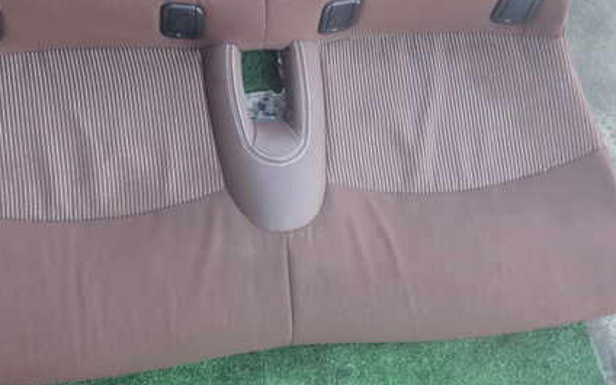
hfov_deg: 44.1
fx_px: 755
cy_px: 182
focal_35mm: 45
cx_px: 240
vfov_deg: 28.6
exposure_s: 1/125
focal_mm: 5.4
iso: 200
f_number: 2.3
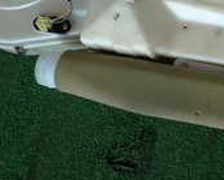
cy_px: 12
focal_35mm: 85
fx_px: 564
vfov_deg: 17.8
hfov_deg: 20.8
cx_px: 275
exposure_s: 1/80
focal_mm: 4.5
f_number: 2
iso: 100
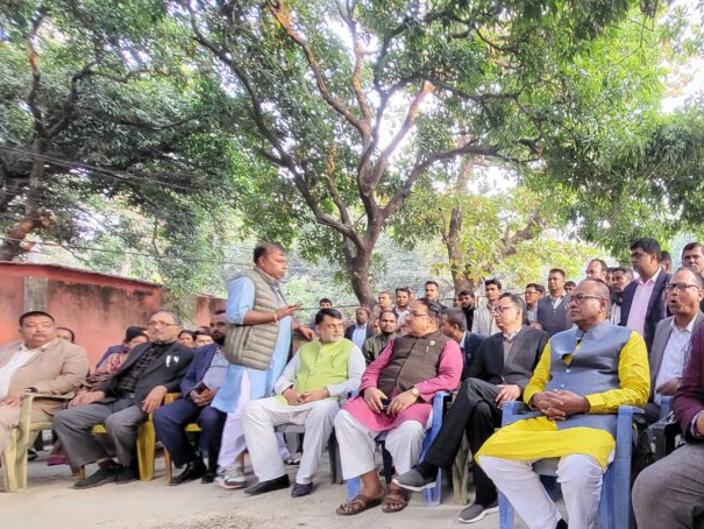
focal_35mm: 22
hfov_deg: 71.4
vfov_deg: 59.3
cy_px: 364
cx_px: 525
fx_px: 448
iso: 400
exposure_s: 1/33.3
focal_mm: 1.74
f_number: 2.2
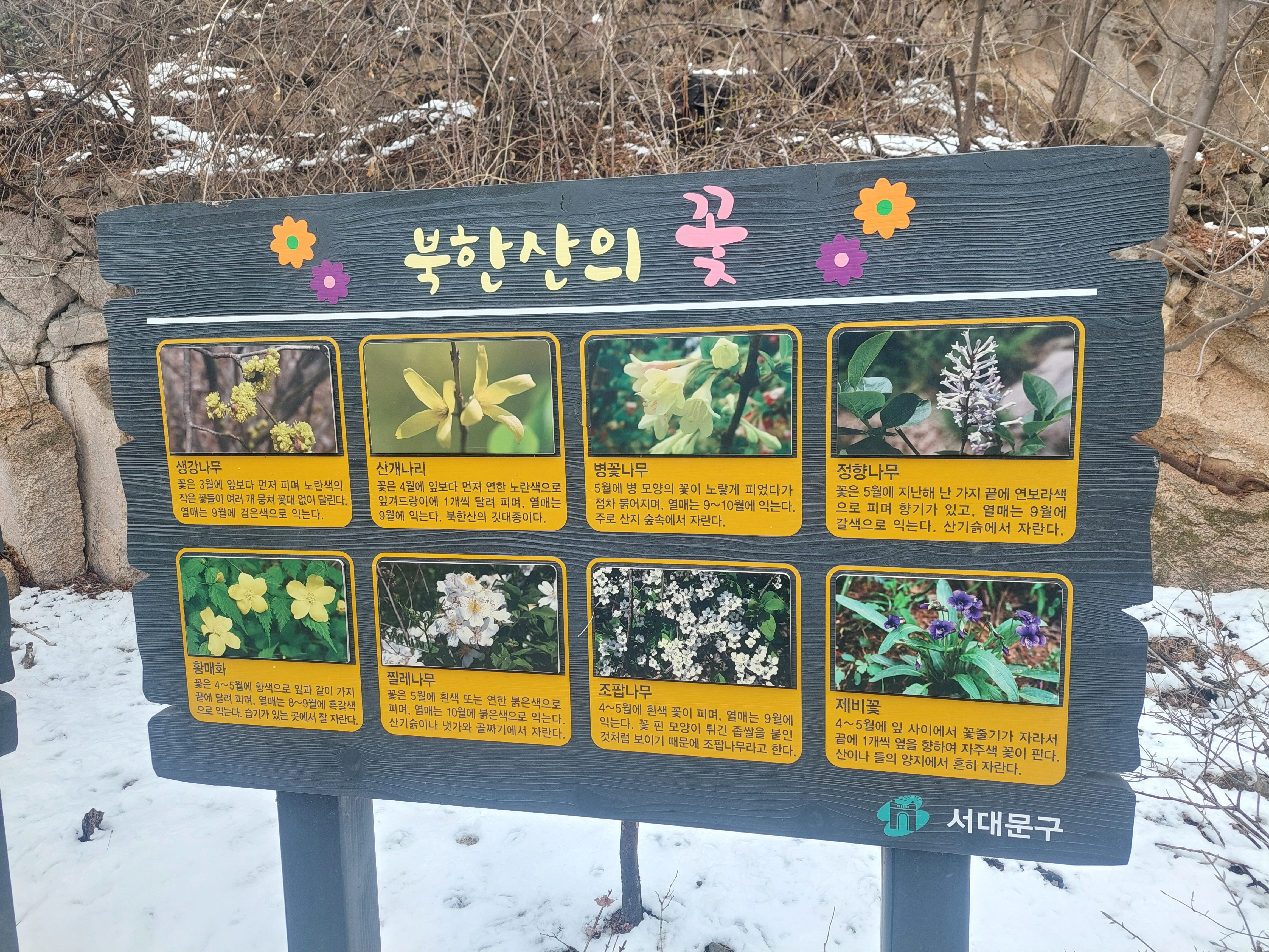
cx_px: 634
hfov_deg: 69.4
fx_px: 916
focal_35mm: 25
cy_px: 476
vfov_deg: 54.9
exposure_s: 1/211
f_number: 1.8
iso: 40
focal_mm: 5.23
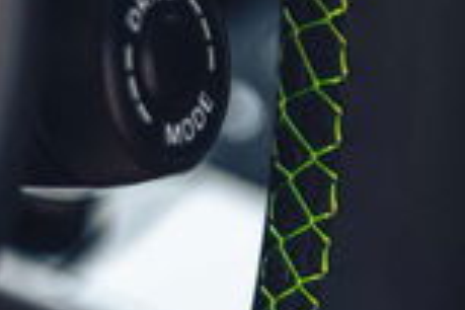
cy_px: 286
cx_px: -12
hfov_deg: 5.9
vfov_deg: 3.9
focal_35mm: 351
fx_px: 4533
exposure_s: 1/160
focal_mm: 70
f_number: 3.5
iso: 400
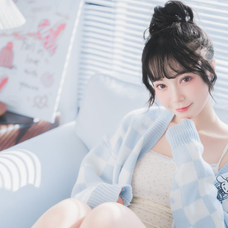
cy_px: 117
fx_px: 492
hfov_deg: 26.0
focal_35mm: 66
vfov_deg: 26.1
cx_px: 150
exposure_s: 1/320
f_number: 2
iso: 100
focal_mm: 50
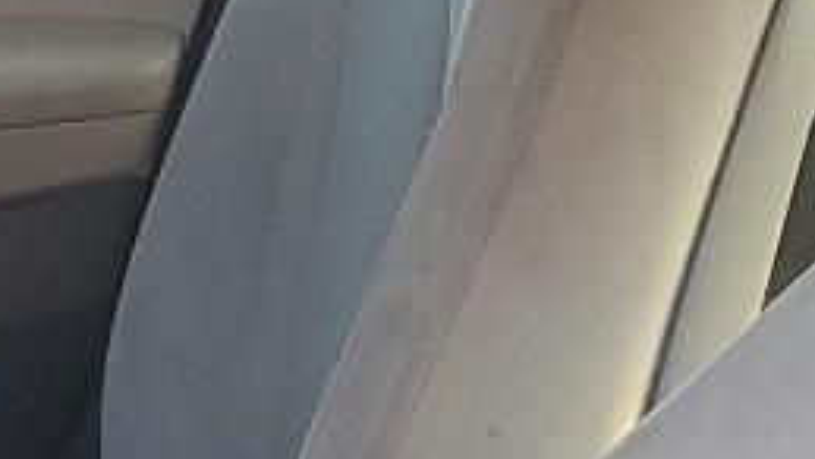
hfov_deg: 11.6
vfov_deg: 6.6
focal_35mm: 175
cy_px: 1091
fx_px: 3784
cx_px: -494
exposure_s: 1/120
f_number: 1.5
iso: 79
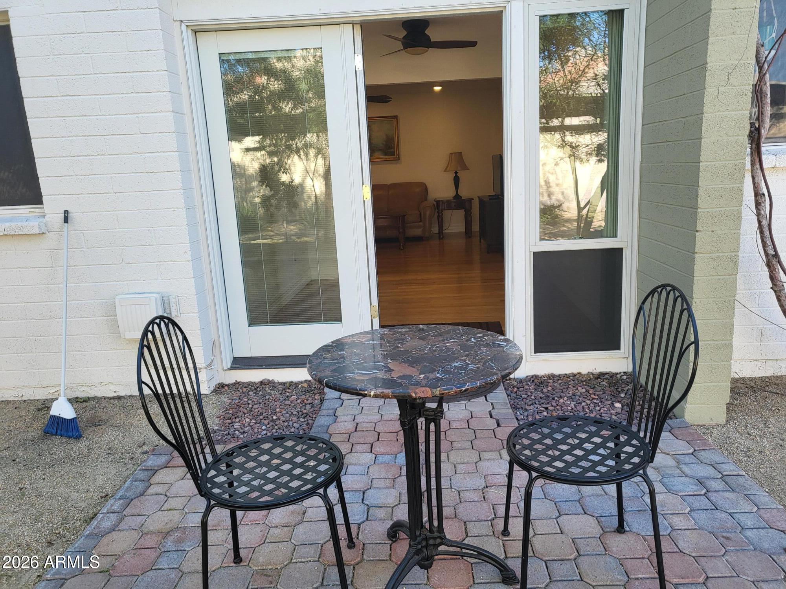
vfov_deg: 53.1
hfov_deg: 67.3
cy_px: 294
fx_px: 590
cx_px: 393
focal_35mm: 26
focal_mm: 4.25
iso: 50
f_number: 1.8
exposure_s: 1/251
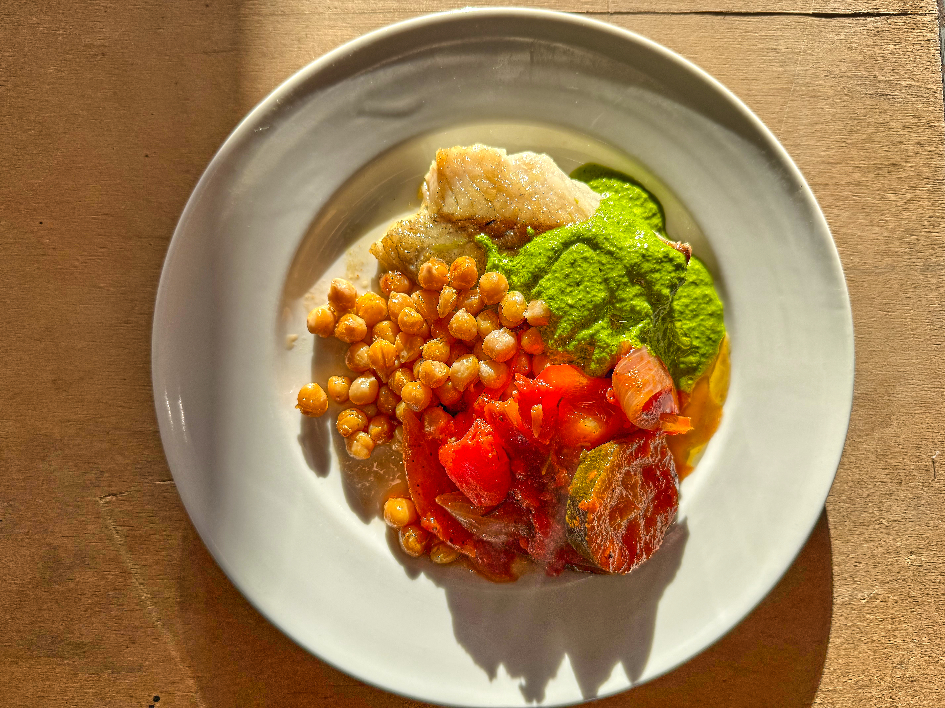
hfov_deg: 71.6
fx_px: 655
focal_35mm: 24
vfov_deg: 56.8
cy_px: 354
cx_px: 472
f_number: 1.8
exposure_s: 1/1901
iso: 80
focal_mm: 6.76
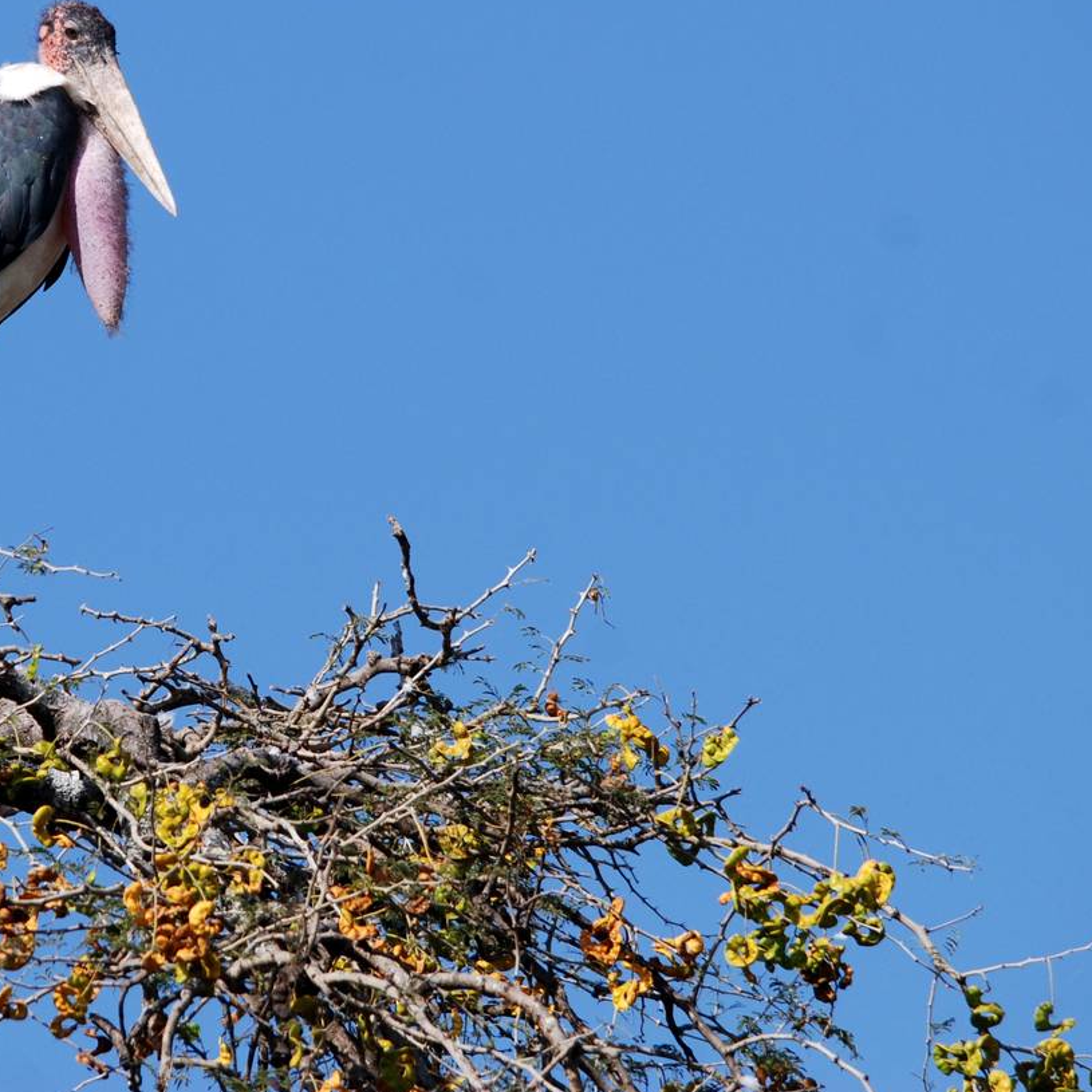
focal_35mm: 727
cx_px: 248
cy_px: 383
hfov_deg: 2.4
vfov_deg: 2.4
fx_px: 25947
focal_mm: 290
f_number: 6
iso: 200
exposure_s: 1/800
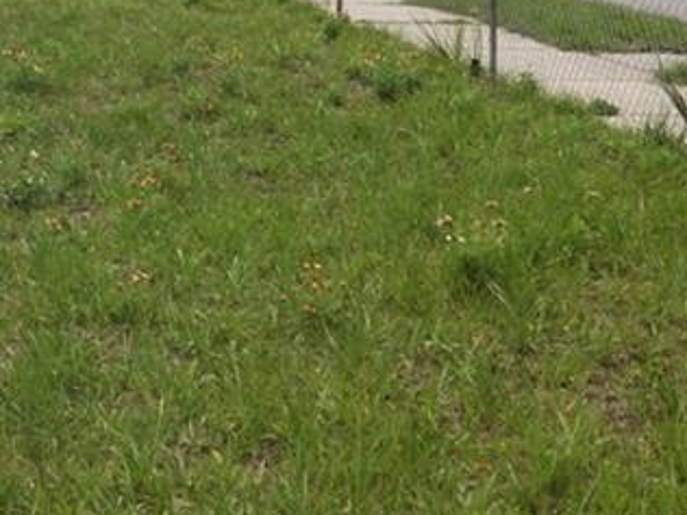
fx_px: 1449
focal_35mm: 73
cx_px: 104
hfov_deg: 26.0
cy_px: -125
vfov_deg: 18.9
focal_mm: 10
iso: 100
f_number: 9
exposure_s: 1/200
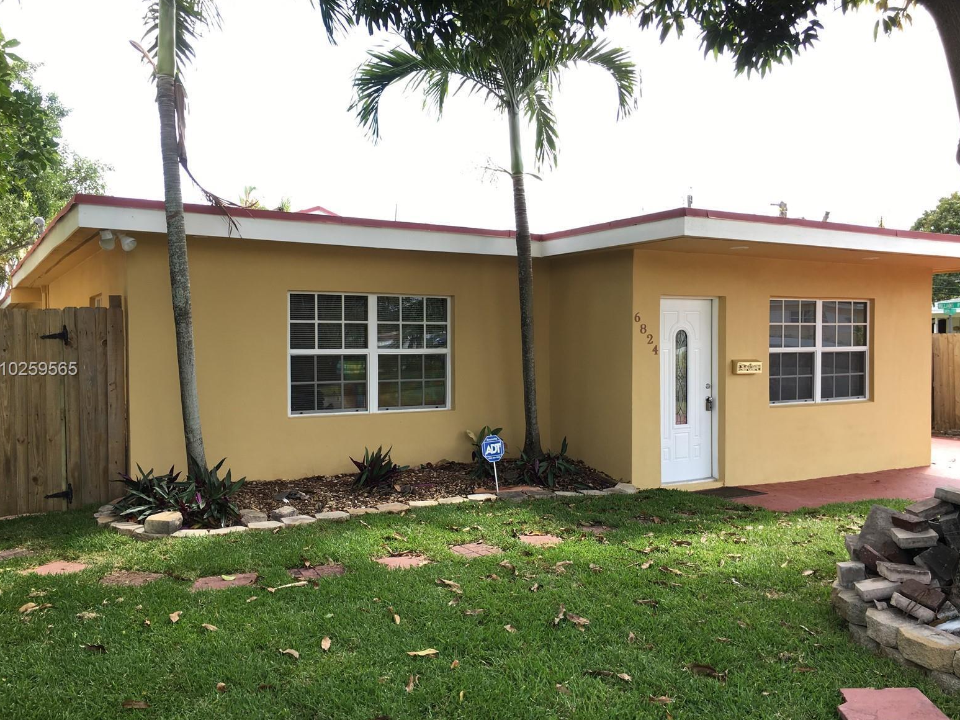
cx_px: 480
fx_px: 832
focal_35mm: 30
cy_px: 370
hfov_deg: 60.0
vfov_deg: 46.8
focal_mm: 4.15
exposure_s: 1/214
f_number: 2.2
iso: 25
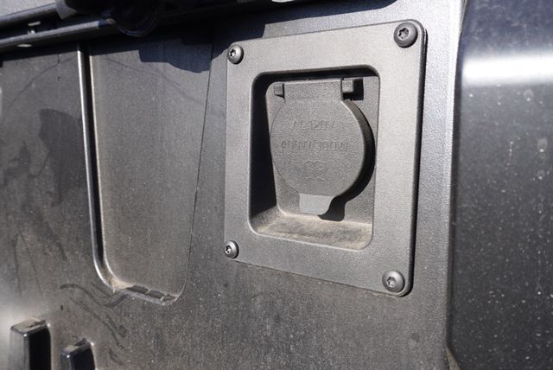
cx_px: 276
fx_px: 461
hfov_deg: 61.9
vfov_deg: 43.7
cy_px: 185
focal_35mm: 30
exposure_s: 1/100
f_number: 6.3
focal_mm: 20
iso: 100
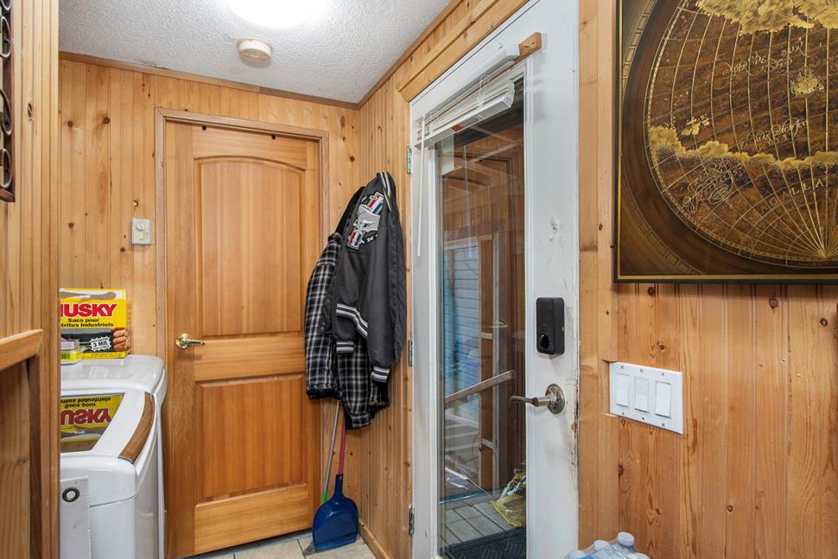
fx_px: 442
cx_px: 416
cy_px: 279
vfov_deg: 64.6
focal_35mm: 19
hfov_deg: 86.9
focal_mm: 12
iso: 320
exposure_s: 1/4
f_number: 8
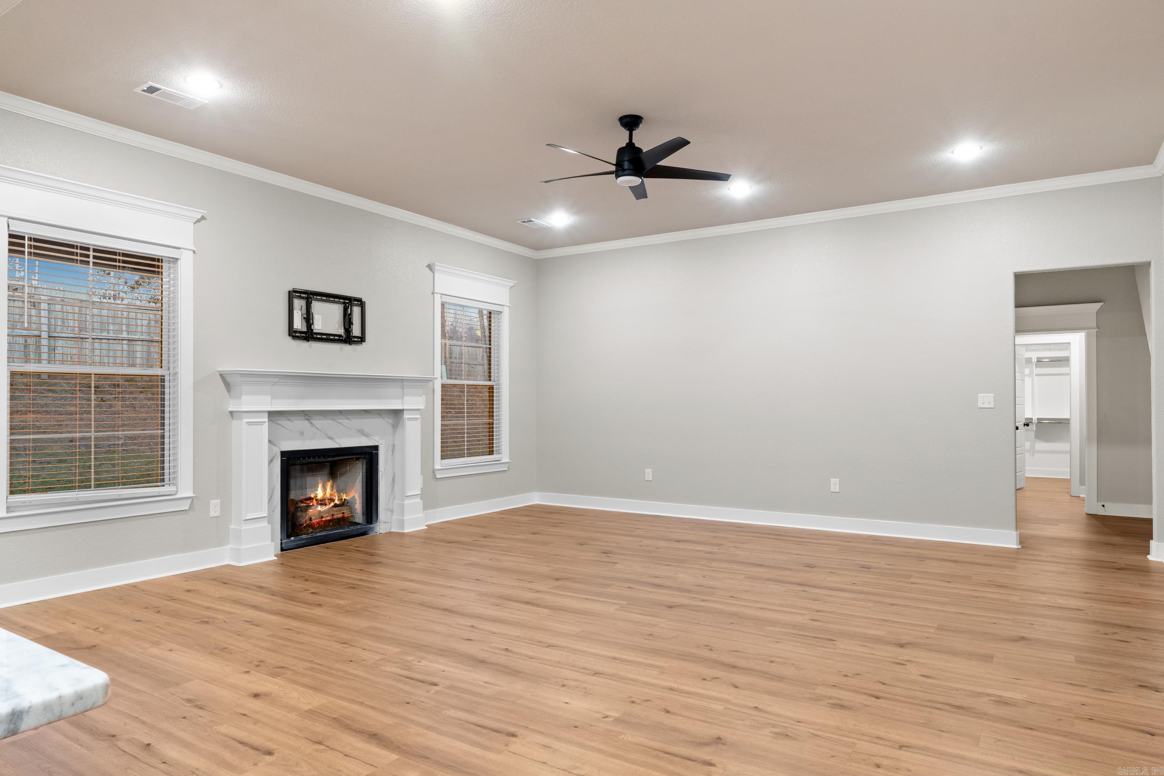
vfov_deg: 58.5
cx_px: 582
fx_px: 694
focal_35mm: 21
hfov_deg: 80.0
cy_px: 388
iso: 200
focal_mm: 14.3
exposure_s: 2
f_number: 9
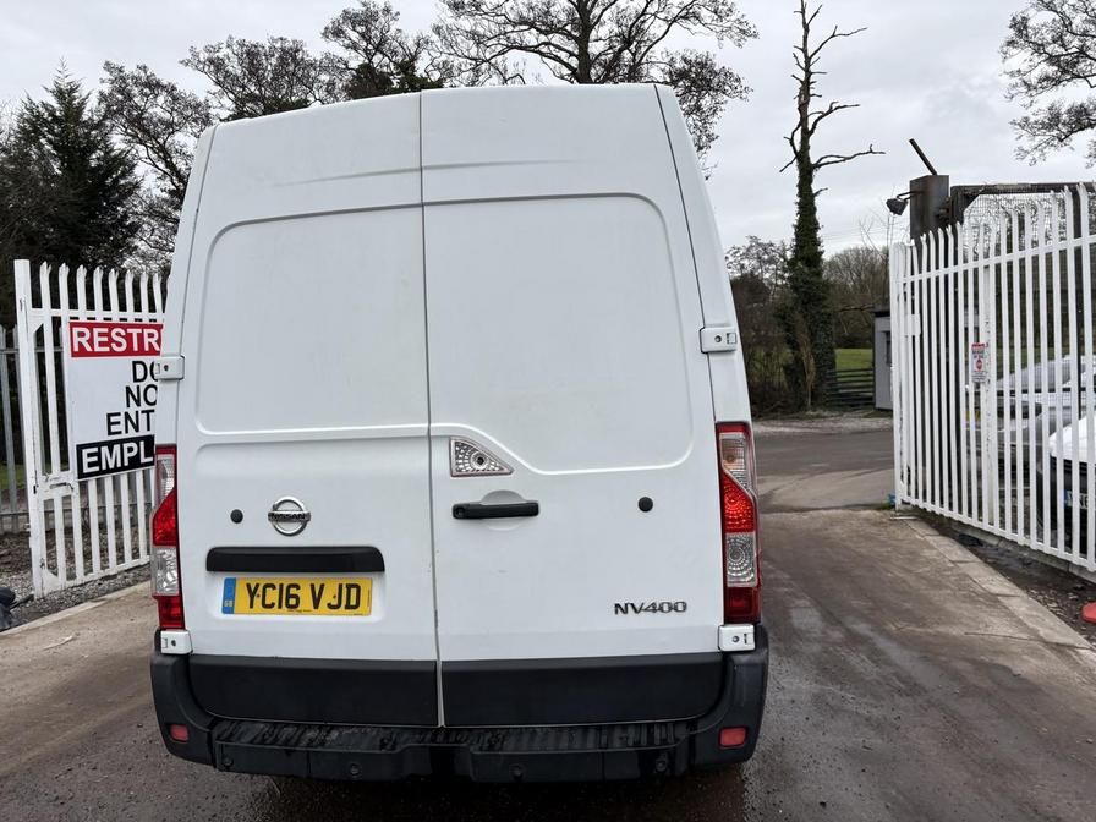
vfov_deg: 53.1
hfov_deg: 67.3
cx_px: 548
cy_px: 411
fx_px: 823
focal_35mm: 26
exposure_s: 1/959
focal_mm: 5.96
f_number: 1.6
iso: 50
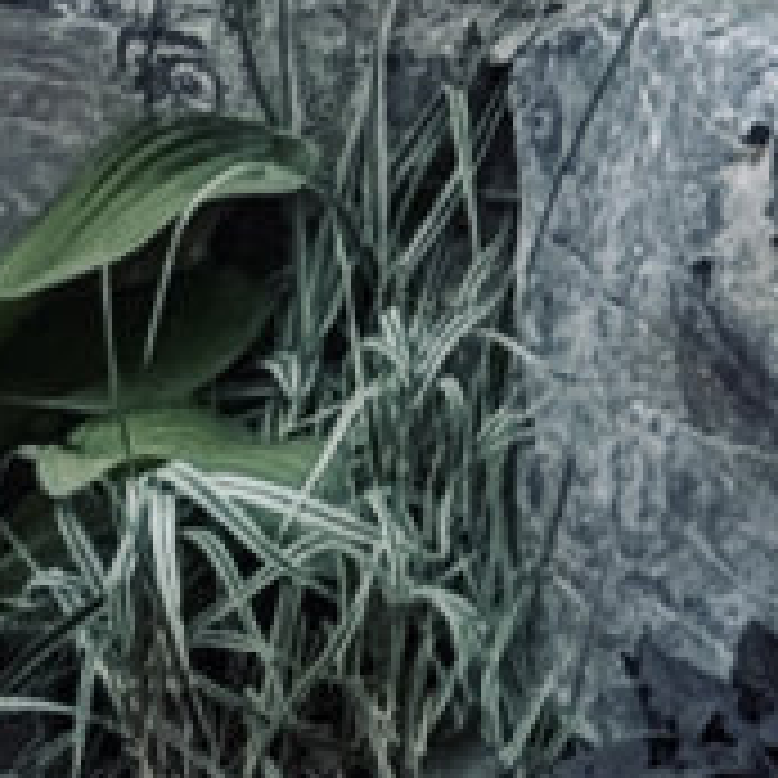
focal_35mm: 393
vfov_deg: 4.1
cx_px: 2676
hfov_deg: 4.2
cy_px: -2685
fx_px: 9993
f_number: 1.8
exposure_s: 1/631
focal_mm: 6.8
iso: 80
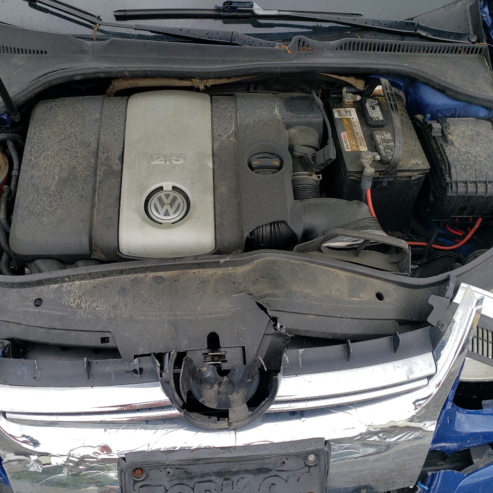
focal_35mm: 31
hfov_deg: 52.4
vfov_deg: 52.5
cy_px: 245
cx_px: 212
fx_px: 500
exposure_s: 1/526
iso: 50
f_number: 1.5
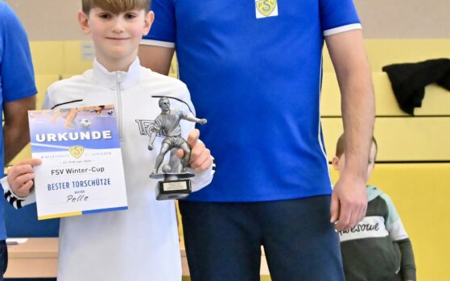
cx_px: 149
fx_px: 687
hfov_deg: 35.9
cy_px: 80
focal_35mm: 56
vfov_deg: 23.0
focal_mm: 30
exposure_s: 1/1000
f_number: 3.5
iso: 10000
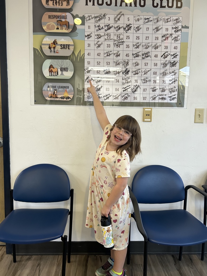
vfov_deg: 67.3
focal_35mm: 26
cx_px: 104
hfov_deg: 53.1
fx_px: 207
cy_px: 138
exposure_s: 1/60
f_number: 1.5
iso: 160
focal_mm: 5.7
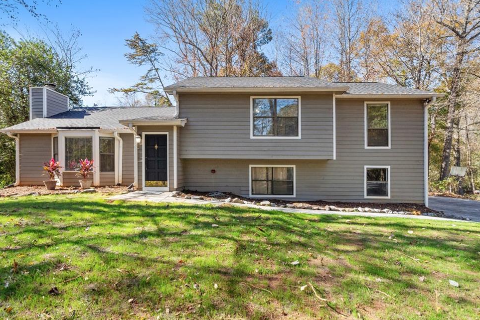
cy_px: 159
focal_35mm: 17
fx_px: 227
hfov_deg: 93.2
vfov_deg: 70.4
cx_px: 230
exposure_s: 1/640
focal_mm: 16
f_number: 6.3
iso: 1250
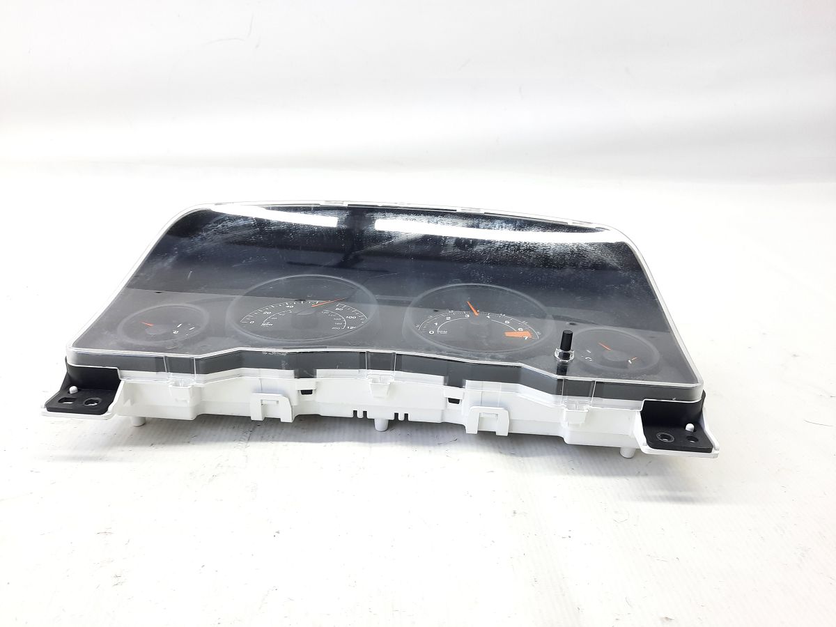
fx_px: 604
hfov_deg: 69.4
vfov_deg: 54.9
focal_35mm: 25
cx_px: 418
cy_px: 314
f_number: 2
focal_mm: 4.6
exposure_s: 1/50
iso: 125
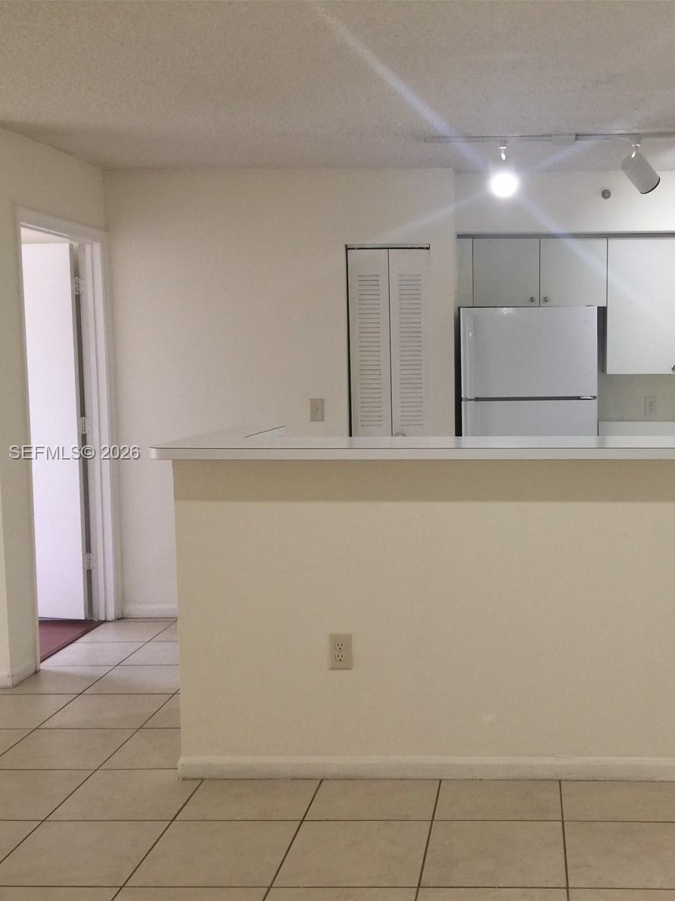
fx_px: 1014
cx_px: 509
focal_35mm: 39
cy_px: 454
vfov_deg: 47.9
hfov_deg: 35.9
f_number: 2.2
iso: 40
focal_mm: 4.15
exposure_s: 1/15
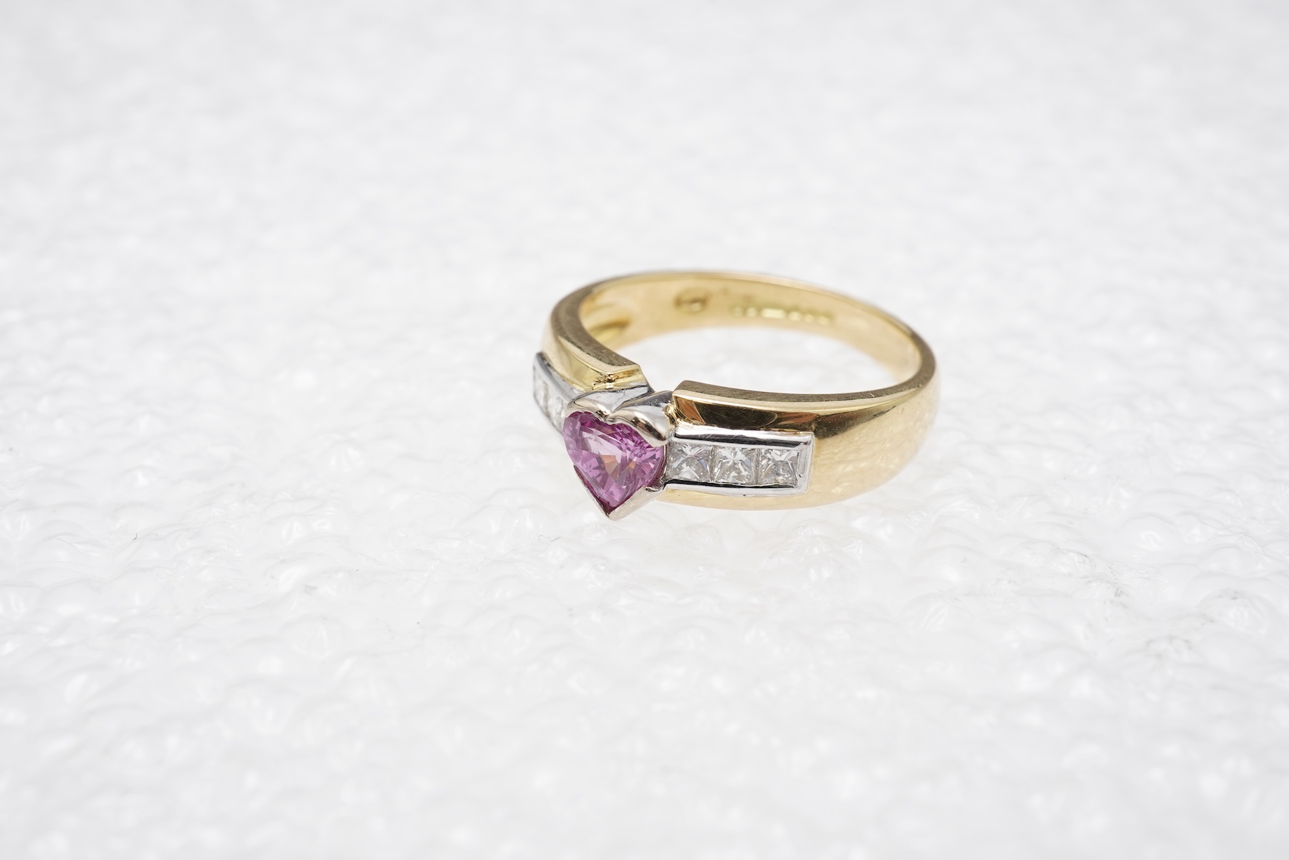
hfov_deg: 43.6
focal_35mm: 45
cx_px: 644
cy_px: 430
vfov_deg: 29.9
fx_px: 1611
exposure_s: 1/125
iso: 500
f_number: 20
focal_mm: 30
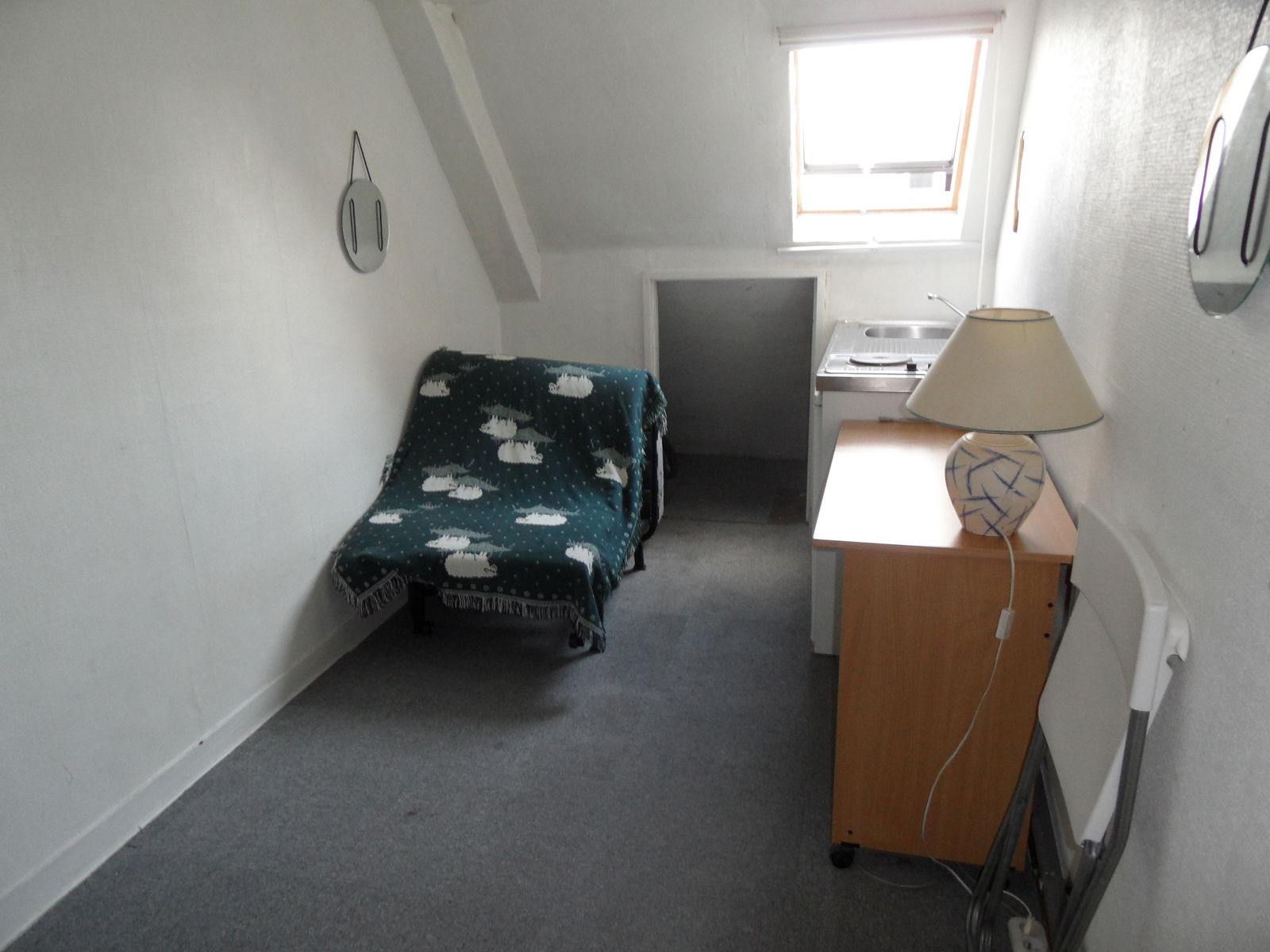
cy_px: 476
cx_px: 635
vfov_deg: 56.8
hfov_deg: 71.6
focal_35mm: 24
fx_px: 881
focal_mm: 3.9
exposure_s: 1/30
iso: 200
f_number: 3.2
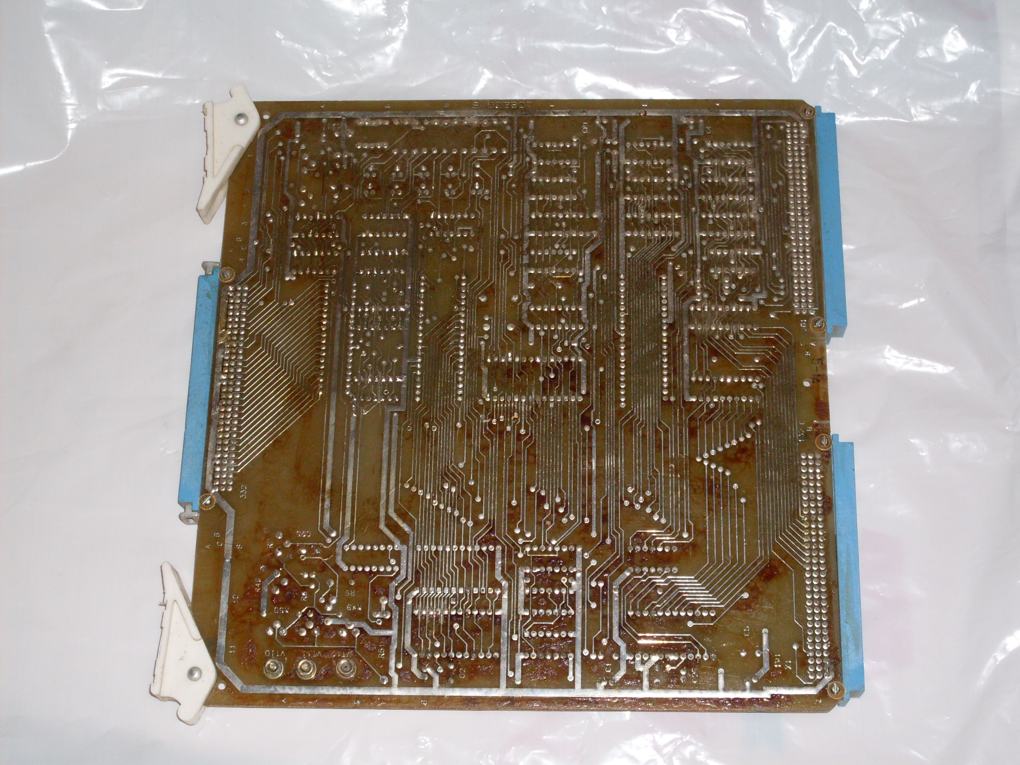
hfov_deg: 27.4
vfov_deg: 20.7
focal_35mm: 71
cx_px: 510
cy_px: 382
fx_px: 2092
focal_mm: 11.7
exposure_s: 1/45
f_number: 3.7
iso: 100
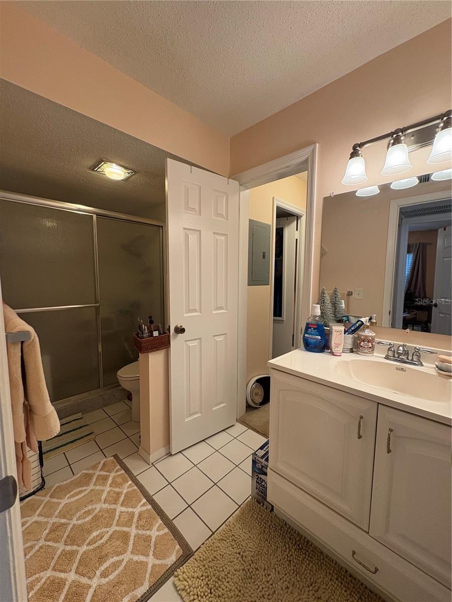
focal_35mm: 14
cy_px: 301
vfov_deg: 102.1
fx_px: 244
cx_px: 226
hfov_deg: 85.7
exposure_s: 1/120
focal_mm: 2.22
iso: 200
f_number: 2.2
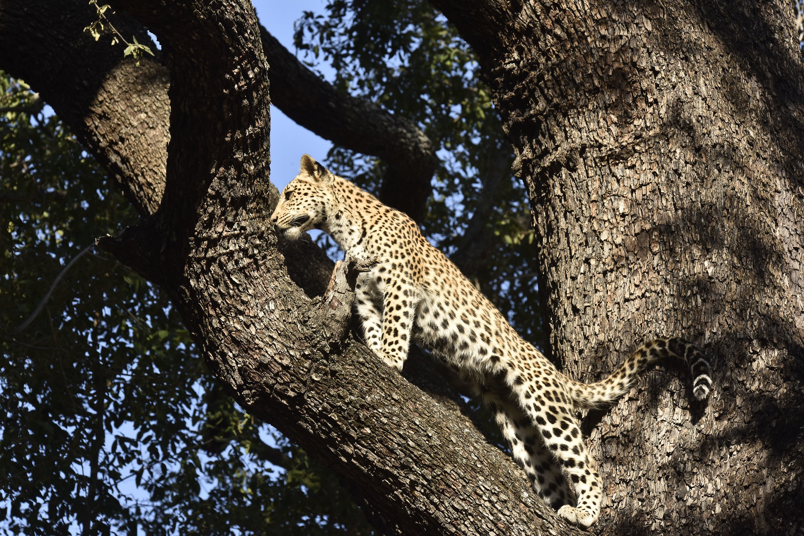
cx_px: 402
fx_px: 5807
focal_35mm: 260
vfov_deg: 5.3
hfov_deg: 7.9
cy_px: 268
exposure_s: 1/160
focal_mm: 260
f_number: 18
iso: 500
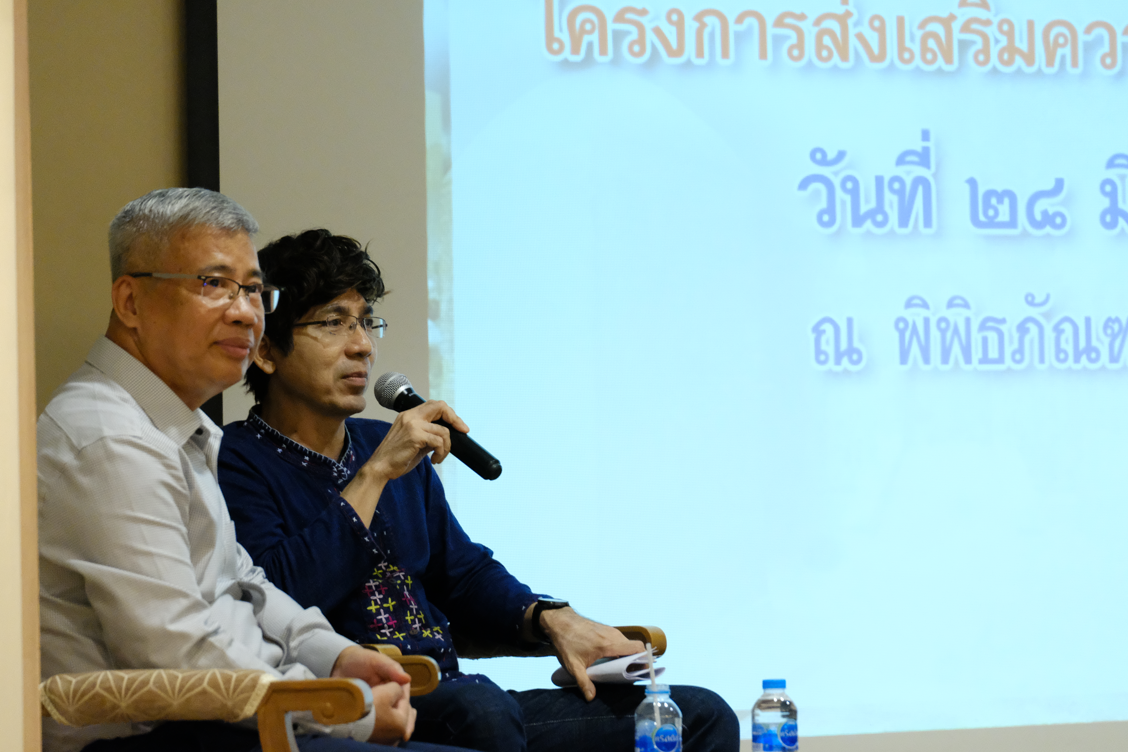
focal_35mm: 135
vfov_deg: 10.2
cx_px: 564
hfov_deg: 15.2
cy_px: 376
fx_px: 4230
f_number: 5.4
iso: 10000
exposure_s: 1/125
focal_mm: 90
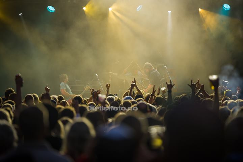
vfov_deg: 6.9
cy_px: 81
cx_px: 122
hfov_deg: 10.3
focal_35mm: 200
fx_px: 1350
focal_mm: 200
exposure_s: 1/1000
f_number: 2.8
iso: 1600
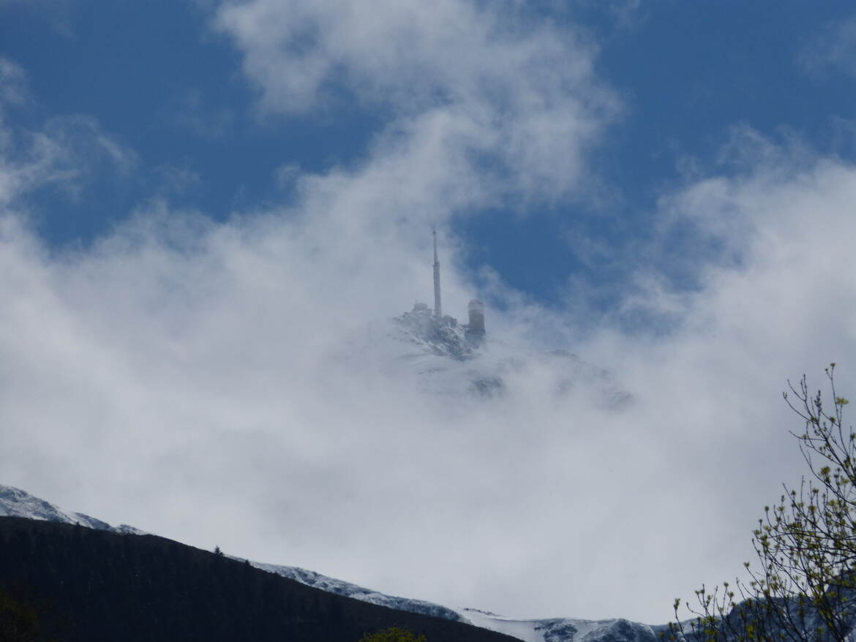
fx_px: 11377
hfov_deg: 4.3
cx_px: 428
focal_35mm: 460
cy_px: 321
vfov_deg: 3.2
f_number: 7.1
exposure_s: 1/2000
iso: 100
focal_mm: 82.7
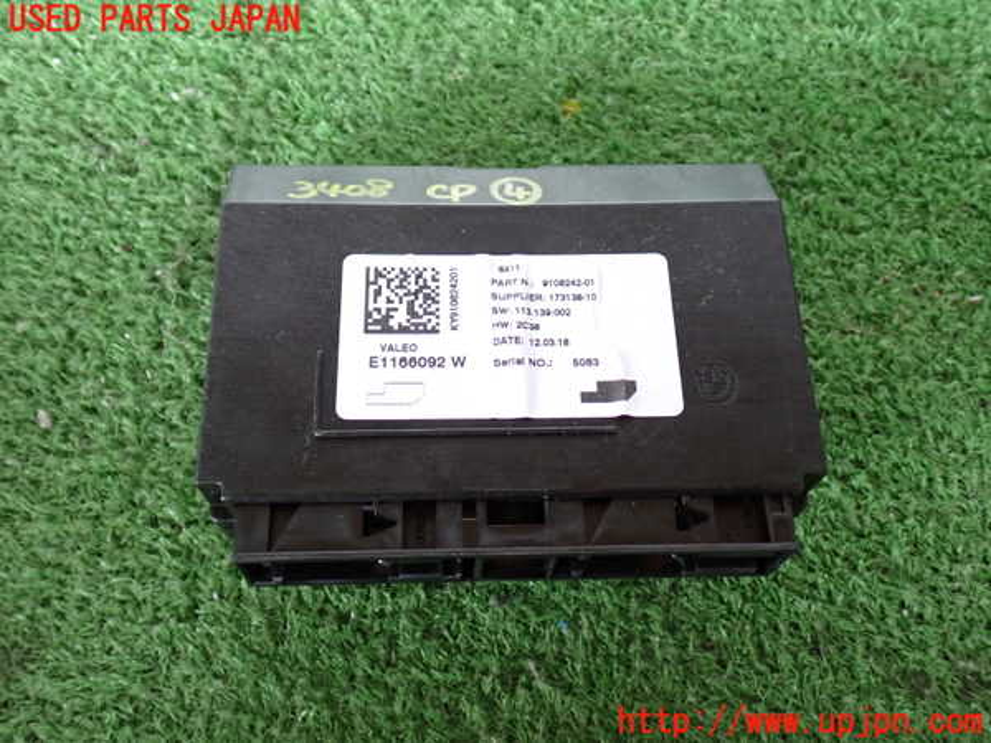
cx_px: 496
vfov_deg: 39.7
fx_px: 1031
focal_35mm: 36
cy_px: 372
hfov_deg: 51.4
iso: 500
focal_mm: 6.37
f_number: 2.5
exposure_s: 1/40
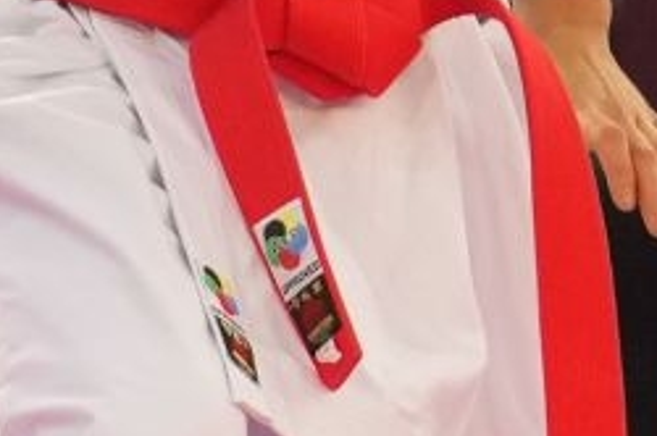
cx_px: 463
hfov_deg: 1.0
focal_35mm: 2163
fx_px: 39423
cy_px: -123
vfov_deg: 0.6
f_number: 2.8
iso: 1250
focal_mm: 200
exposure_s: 1/500
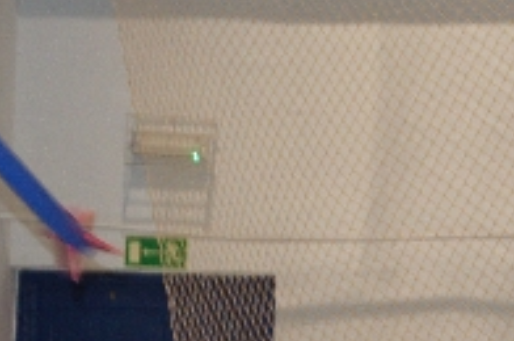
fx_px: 3278
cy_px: 400
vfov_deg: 5.9
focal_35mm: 230
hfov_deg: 8.9
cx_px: 472
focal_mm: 50
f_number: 5.6
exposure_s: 1/80
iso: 800
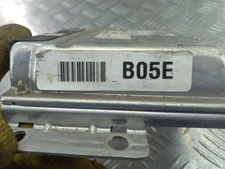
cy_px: 84
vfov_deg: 54.9
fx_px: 162
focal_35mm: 25
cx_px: 112
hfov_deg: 69.4
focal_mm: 4.6
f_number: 1.8
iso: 64
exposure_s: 1/50
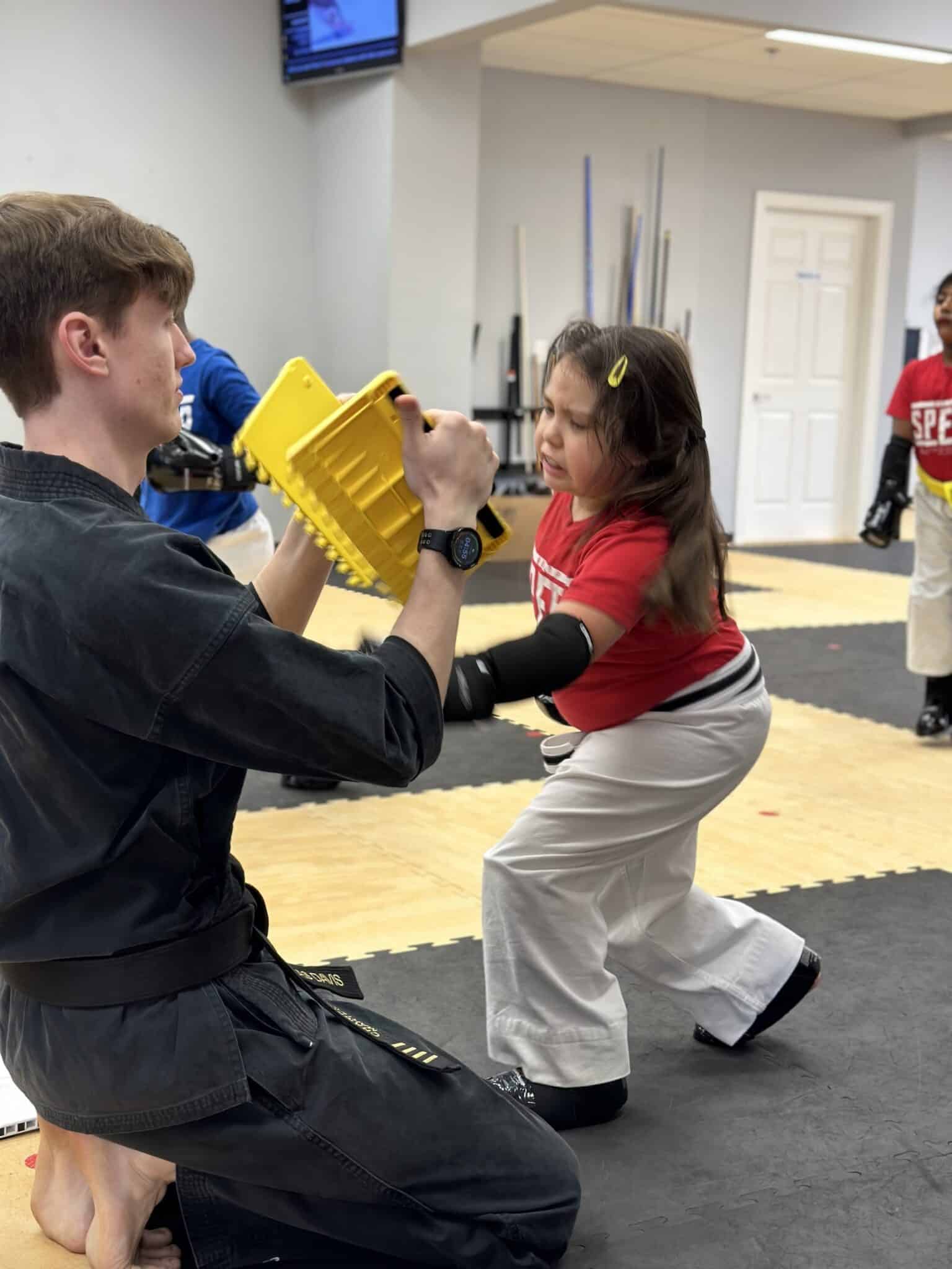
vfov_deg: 39.7
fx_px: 1760
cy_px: 634
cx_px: 476
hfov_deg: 30.3
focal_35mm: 48
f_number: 1.78
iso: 64
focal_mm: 6.86
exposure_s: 1/60
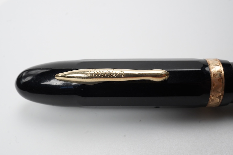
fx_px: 291
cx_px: 116
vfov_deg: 29.9
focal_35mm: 45
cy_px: 78
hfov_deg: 43.6
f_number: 22
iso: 640
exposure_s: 1/100
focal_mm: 30
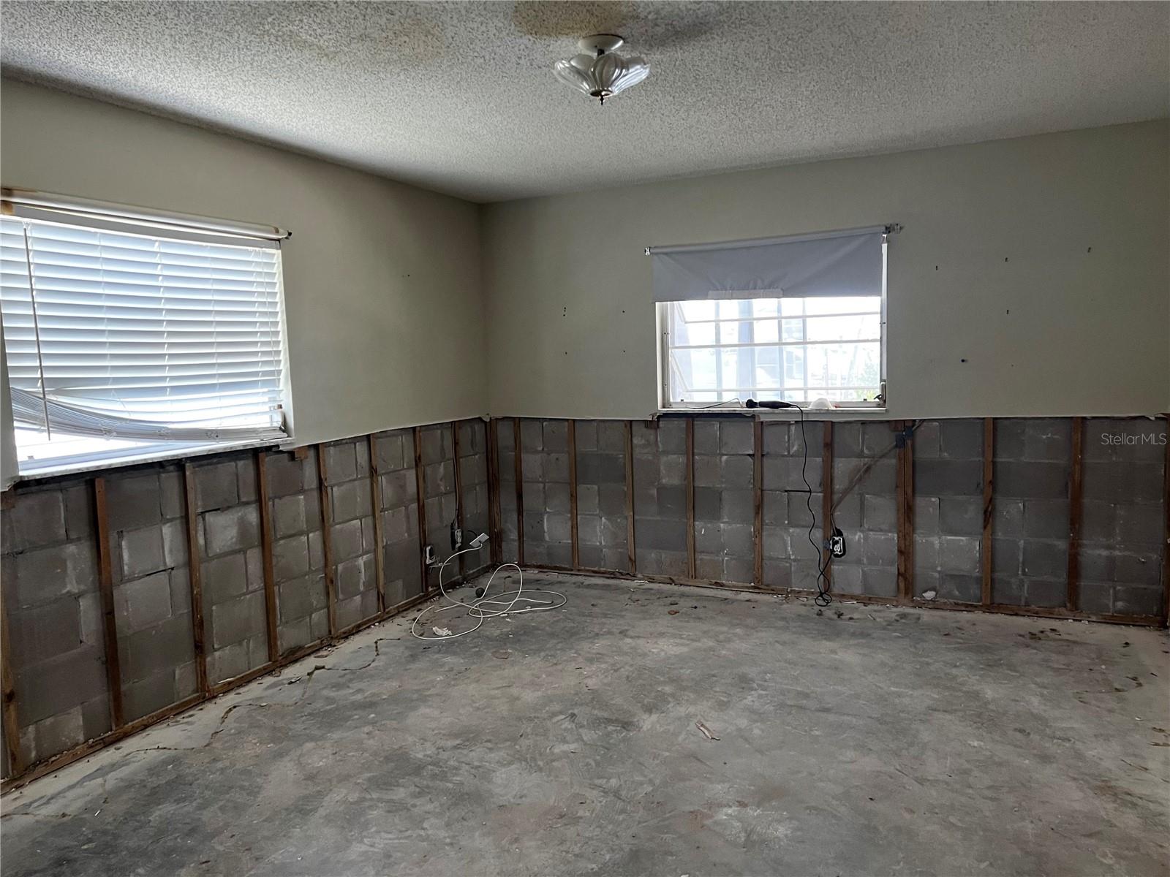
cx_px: 585
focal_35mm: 26
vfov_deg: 53.1
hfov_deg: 67.3
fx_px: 879
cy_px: 438
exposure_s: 1/60
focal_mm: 5.7
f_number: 1.5
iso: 160
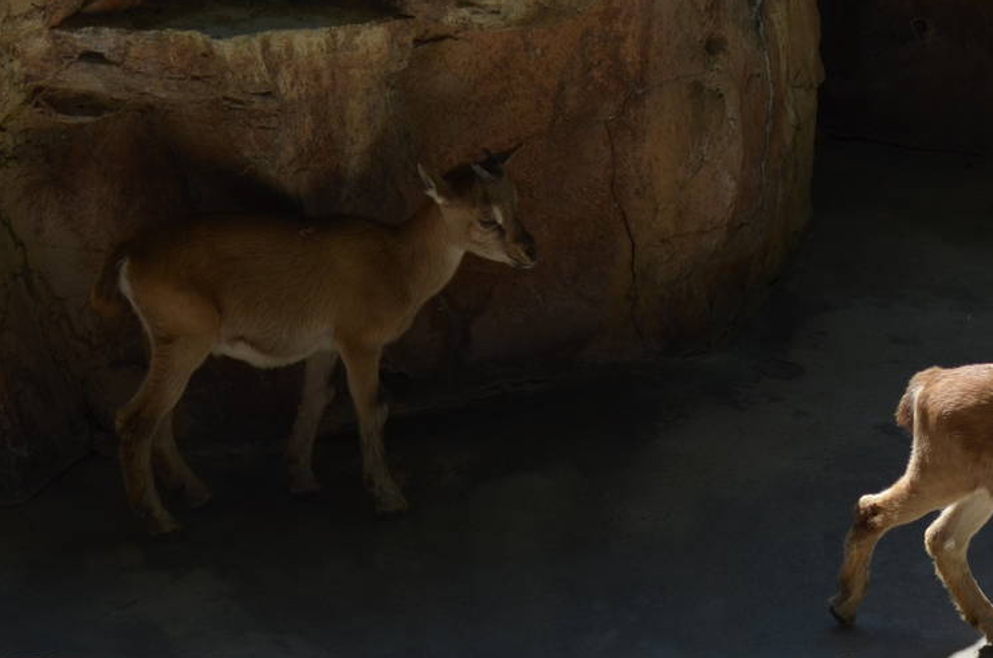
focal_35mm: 227
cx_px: 899
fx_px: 6248
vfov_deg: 6.0
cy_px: 255
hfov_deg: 9.0
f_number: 6.3
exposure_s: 1/640
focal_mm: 70
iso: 200
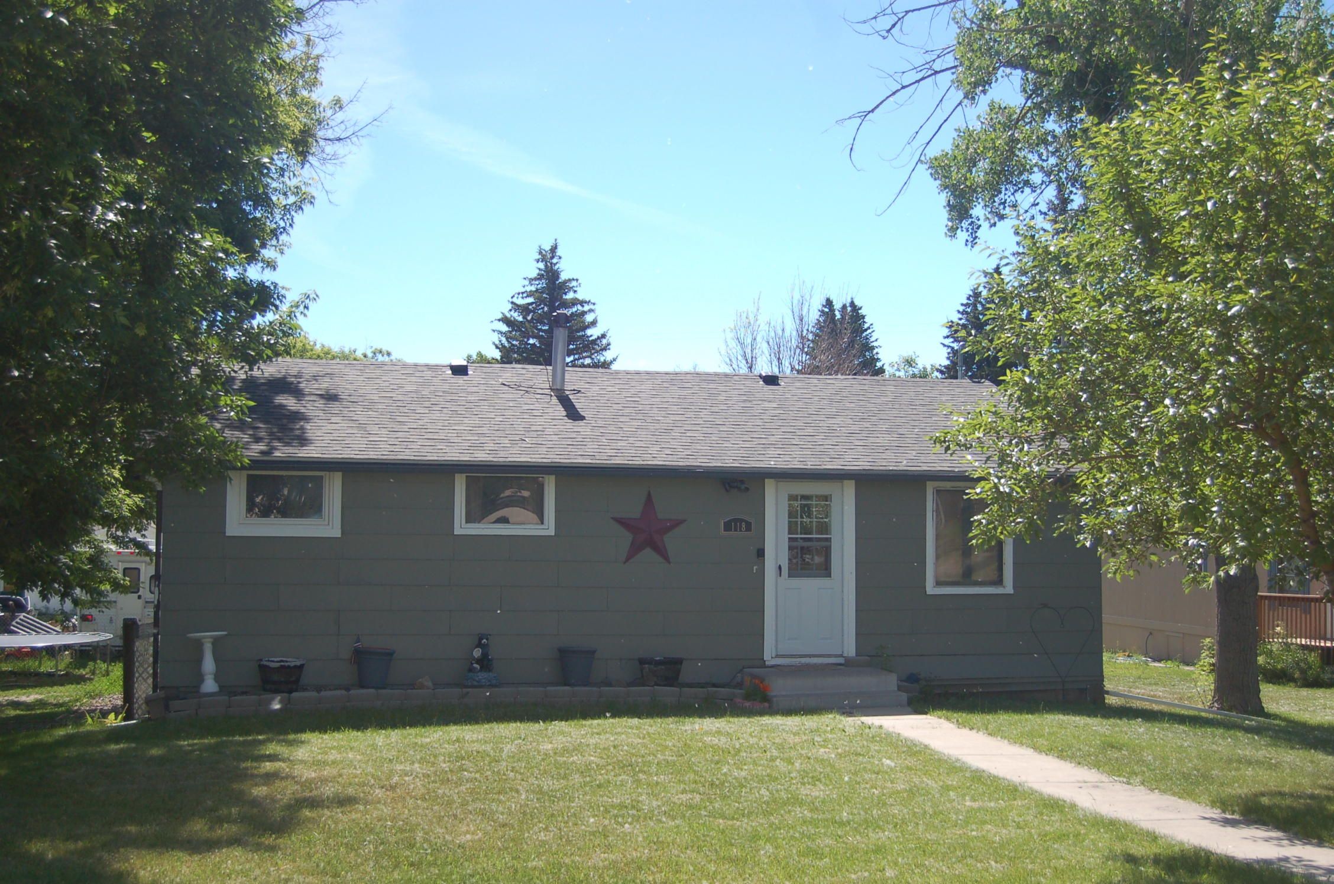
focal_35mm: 39
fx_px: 1443
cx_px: 667
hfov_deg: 49.6
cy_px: 442
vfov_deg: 34.1
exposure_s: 1/500
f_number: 4.5
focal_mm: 26
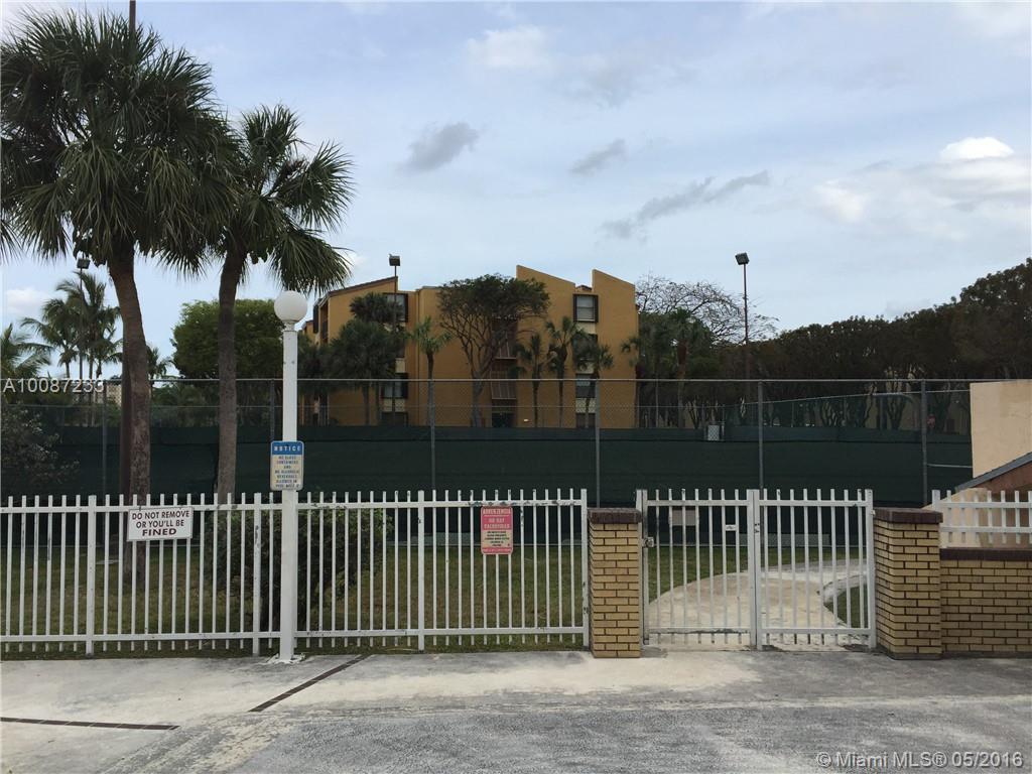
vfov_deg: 48.2
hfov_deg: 61.7
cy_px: 387
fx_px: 865
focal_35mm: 29
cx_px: 516
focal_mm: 4.15
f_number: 2.2
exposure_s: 1/1980
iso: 32
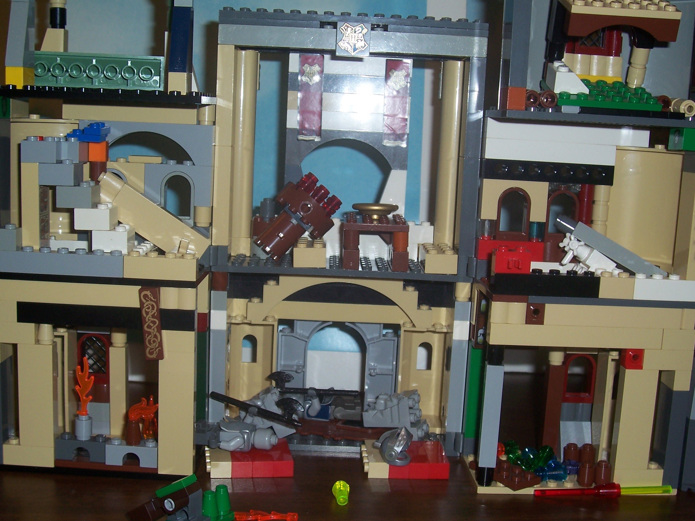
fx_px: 843
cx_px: 348
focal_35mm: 42
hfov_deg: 44.8
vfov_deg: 34.3
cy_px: 260
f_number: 3
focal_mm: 7
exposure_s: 1/60
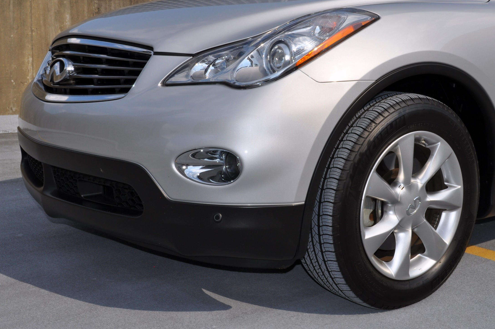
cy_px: 144
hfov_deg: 39.9
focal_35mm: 50
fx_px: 681
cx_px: 269
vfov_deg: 27.1
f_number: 16
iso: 200
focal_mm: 29
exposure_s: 1/200
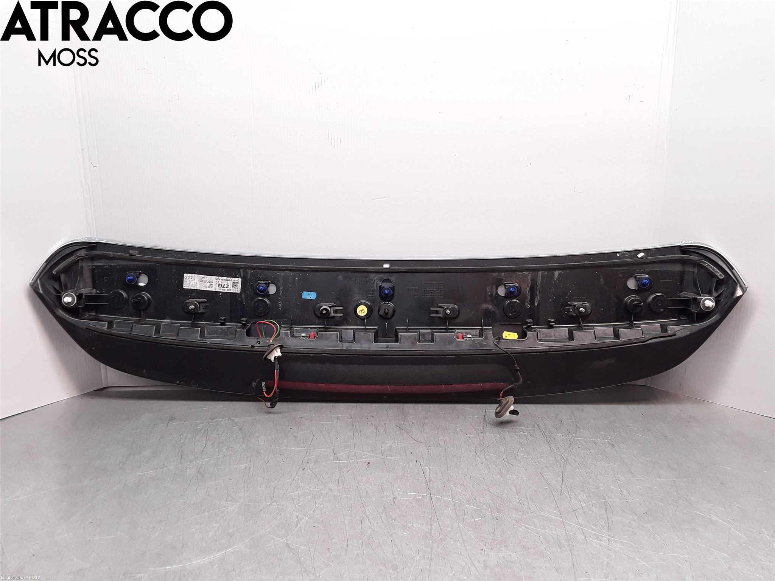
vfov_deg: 49.7
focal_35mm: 28
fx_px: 627
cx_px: 388
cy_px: 290
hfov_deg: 63.4
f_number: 1.9
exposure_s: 1/50
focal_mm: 2.91
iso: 40
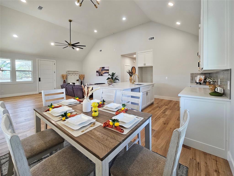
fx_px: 88
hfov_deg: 106.2
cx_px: 117
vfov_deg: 89.9
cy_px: 88
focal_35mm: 13
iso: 80
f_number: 2.2
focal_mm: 2.2
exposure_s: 1/60
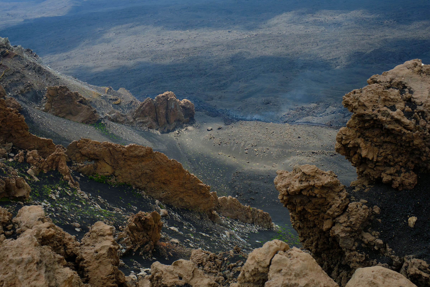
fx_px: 418
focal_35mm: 35
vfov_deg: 37.9
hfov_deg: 54.4
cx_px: 215
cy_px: 144
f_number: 7.1
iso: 400
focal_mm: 23
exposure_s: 1/400
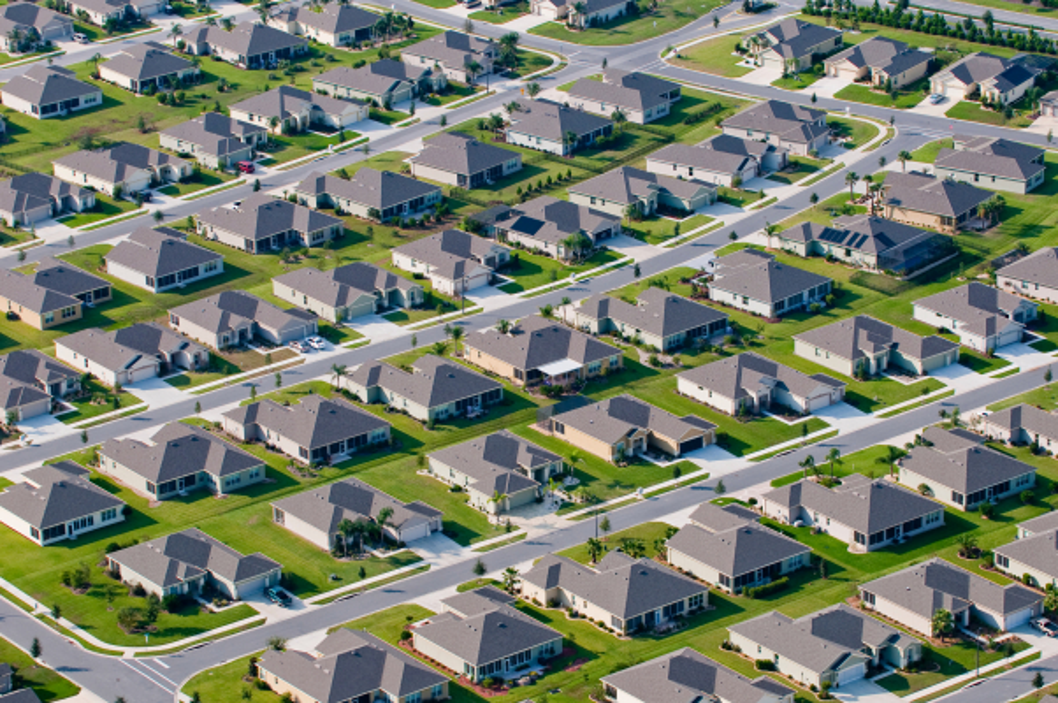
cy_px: 352
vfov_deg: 10.6
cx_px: 529
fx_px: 3787
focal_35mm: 129
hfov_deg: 15.9
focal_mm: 86
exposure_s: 1/400
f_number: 8
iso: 200
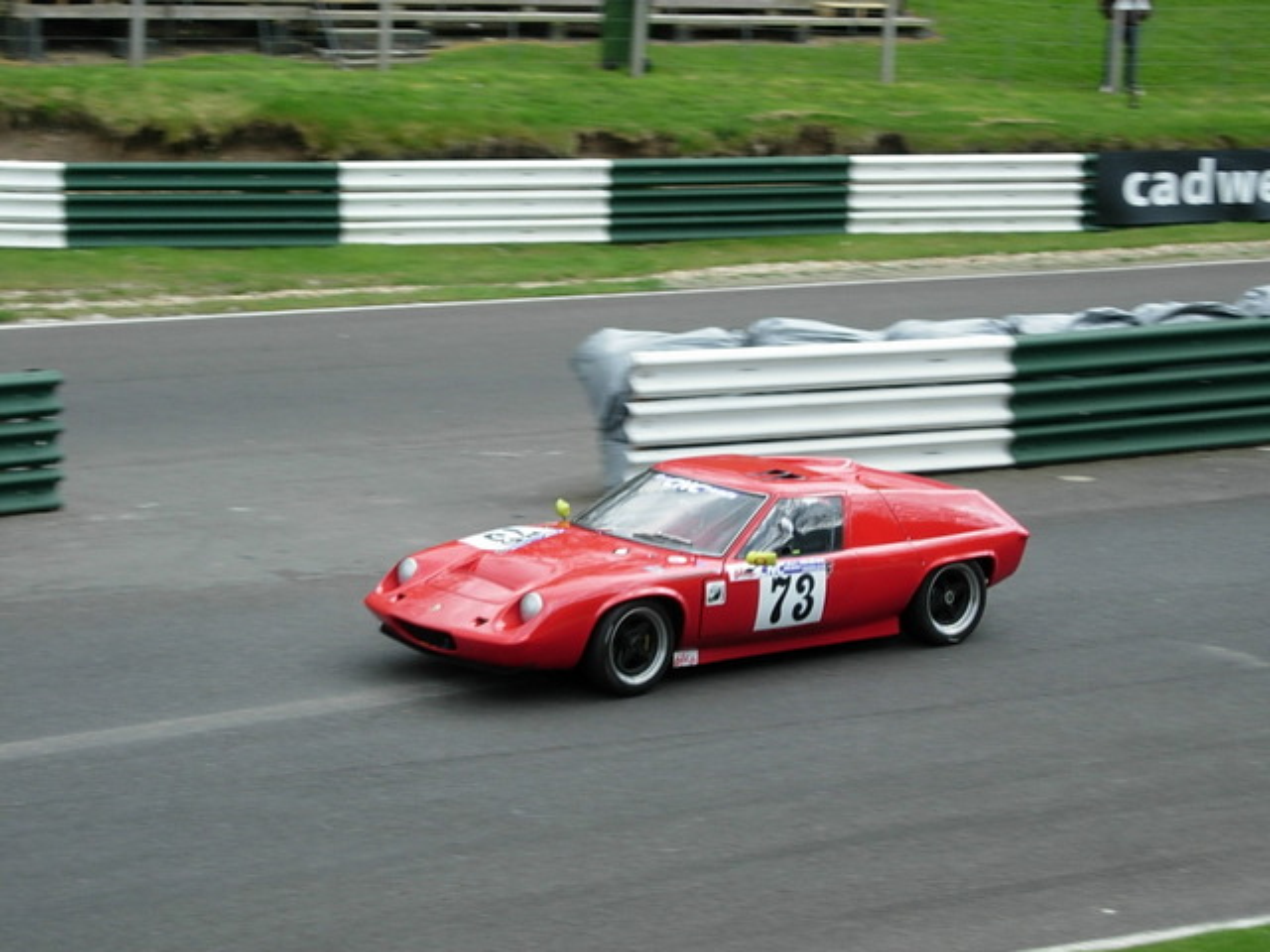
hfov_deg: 17.4
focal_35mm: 113
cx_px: 635
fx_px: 4146
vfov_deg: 13.1
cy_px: 476
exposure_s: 1/209
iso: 64
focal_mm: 23.4
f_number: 4.9
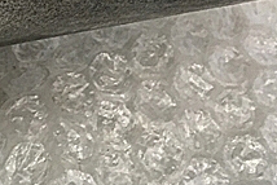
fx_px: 693
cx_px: 31
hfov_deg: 22.1
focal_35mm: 90
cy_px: -100
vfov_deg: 14.2
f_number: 2.2
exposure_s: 1/30
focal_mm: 4.15
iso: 40
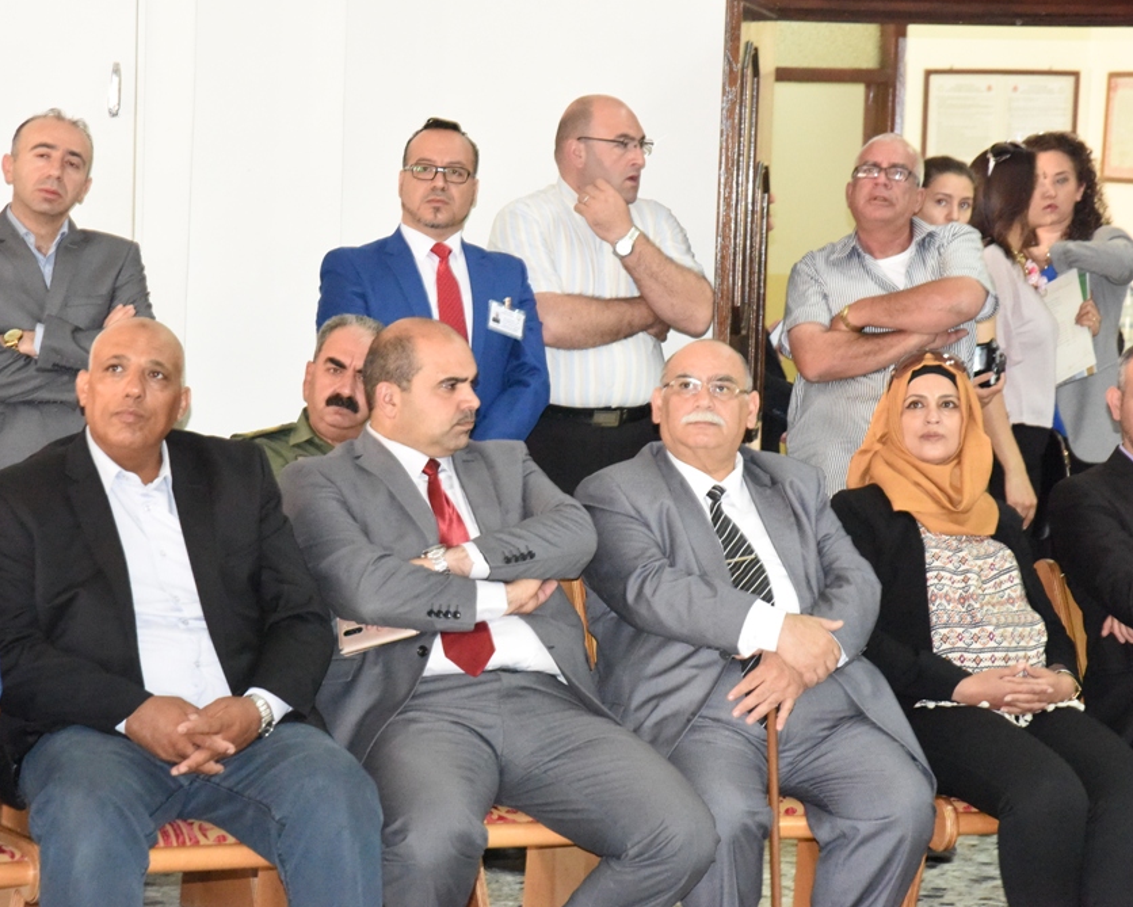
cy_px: 454
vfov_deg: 13.4
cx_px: 493
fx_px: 3857
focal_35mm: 115
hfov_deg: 16.7
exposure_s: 1/100
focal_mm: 100
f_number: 10
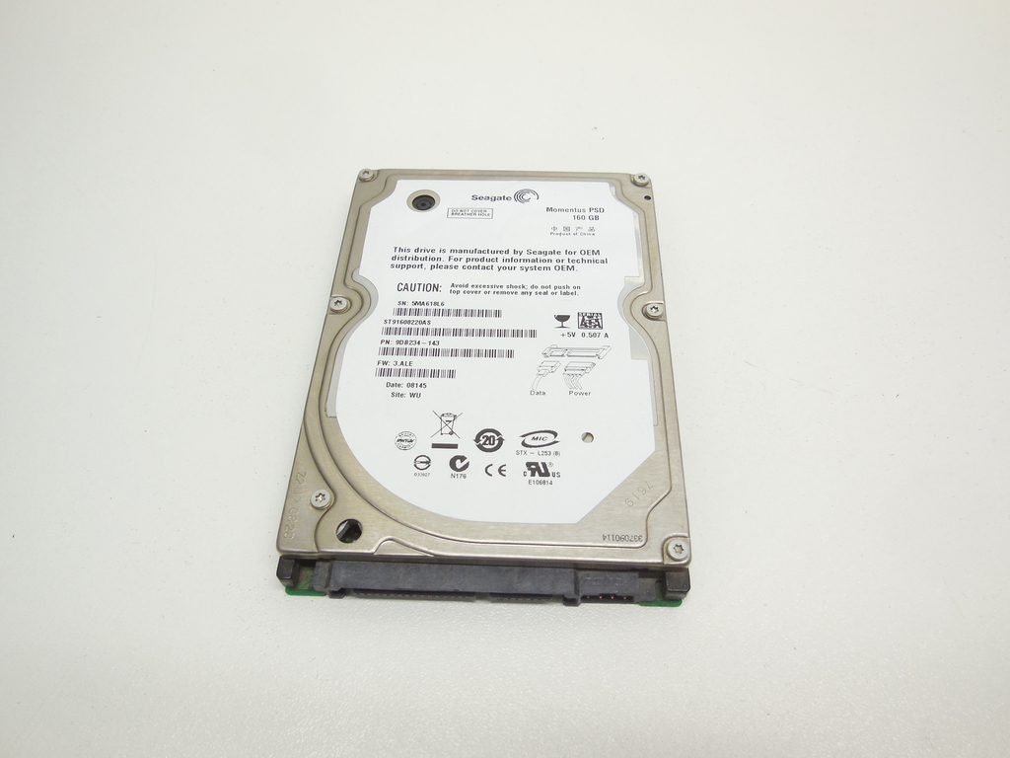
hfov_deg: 69.4
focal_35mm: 25
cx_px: 505
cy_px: 379
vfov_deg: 54.9
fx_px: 729
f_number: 3.1
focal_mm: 4.5
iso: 125
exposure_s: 1/160
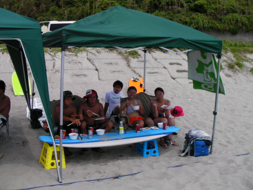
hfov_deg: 49.0
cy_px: 95
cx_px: 126
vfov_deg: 37.7
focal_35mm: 38
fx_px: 278
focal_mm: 6.3
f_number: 4.5
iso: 50
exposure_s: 1/457
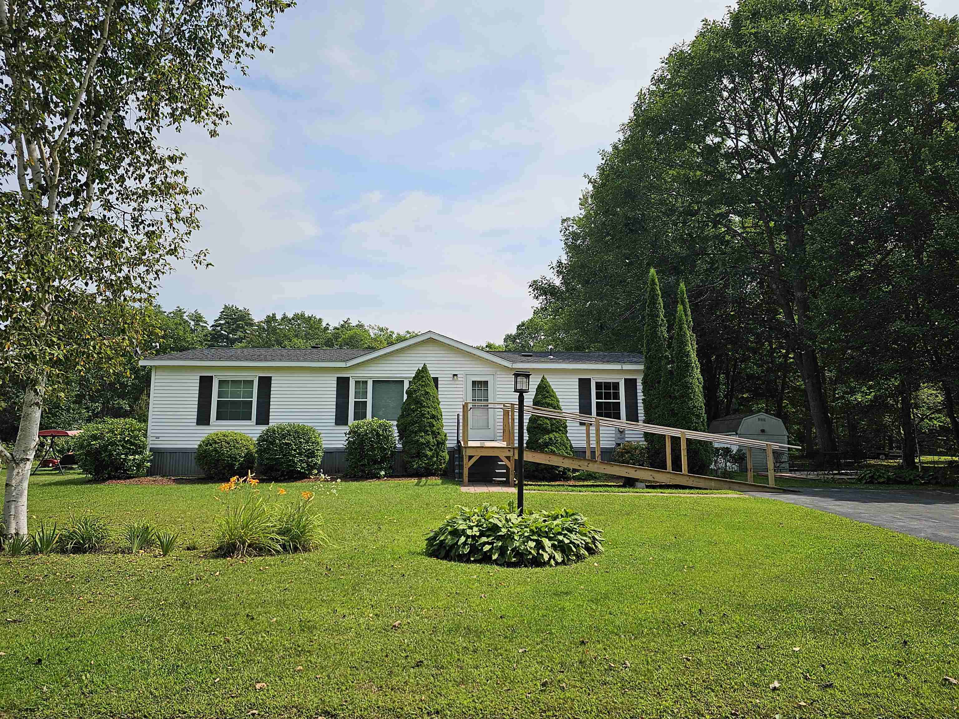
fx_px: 637
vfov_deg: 58.9
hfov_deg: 73.9
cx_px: 480
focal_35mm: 23
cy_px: 360
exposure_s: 1/1465
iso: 16
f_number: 1.7
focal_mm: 6.3
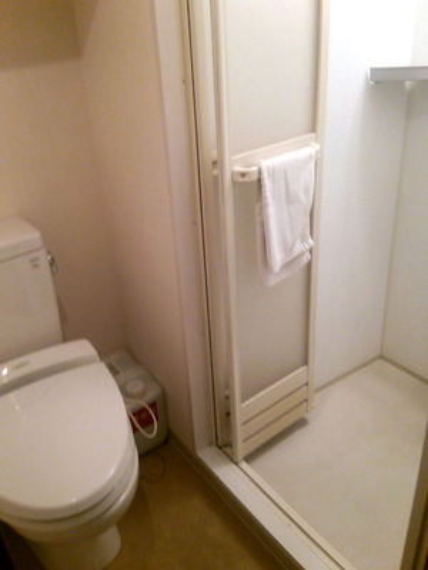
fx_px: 495
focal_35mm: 30
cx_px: 214
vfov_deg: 60.0
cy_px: 285
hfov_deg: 46.8
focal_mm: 4.06
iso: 125
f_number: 1.94
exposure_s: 1/44
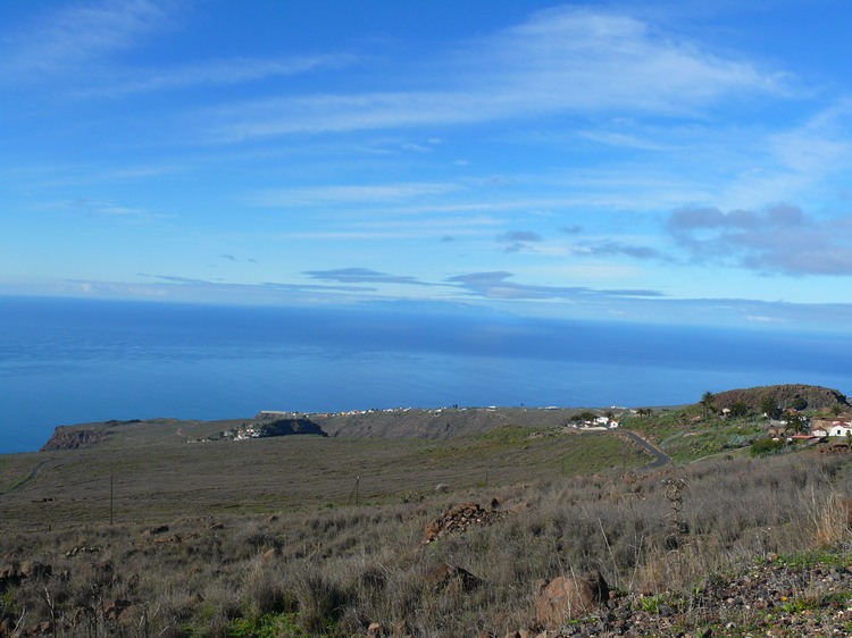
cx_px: 426
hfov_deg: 52.6
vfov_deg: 40.7
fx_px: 861
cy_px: 319
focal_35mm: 35
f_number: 5.6
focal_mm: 7.4
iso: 100
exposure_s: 1/250
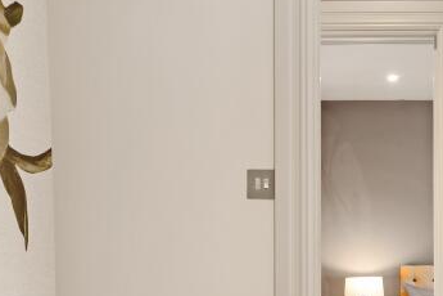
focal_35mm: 83
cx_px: 353
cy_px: 280
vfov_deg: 16.2
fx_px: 1021
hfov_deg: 24.1
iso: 100
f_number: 11
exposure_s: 2
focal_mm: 28
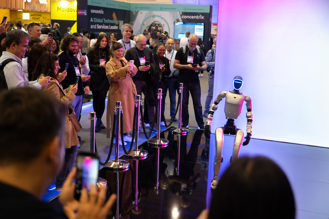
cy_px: 111
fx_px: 411
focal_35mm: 45
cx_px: 164
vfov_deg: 29.9
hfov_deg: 43.6
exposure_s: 1/50
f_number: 2.8
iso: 360
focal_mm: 44
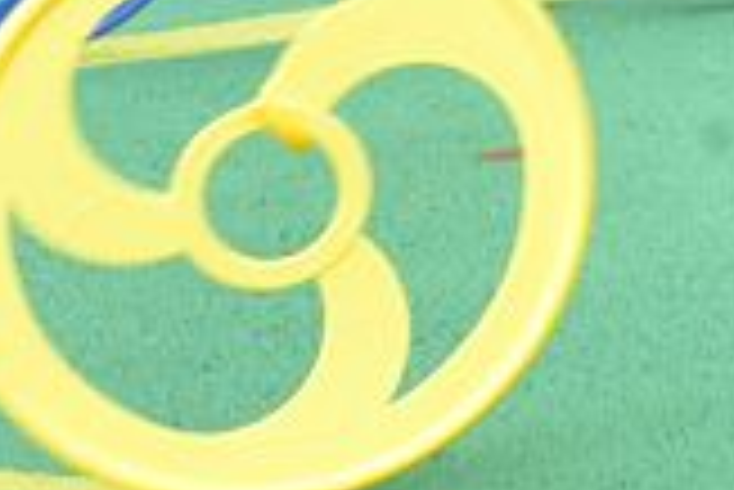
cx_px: 2175
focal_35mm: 236
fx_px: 4816
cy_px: -793
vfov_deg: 5.6
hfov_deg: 7.6
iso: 1250
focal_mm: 32
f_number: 10
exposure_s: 1/160
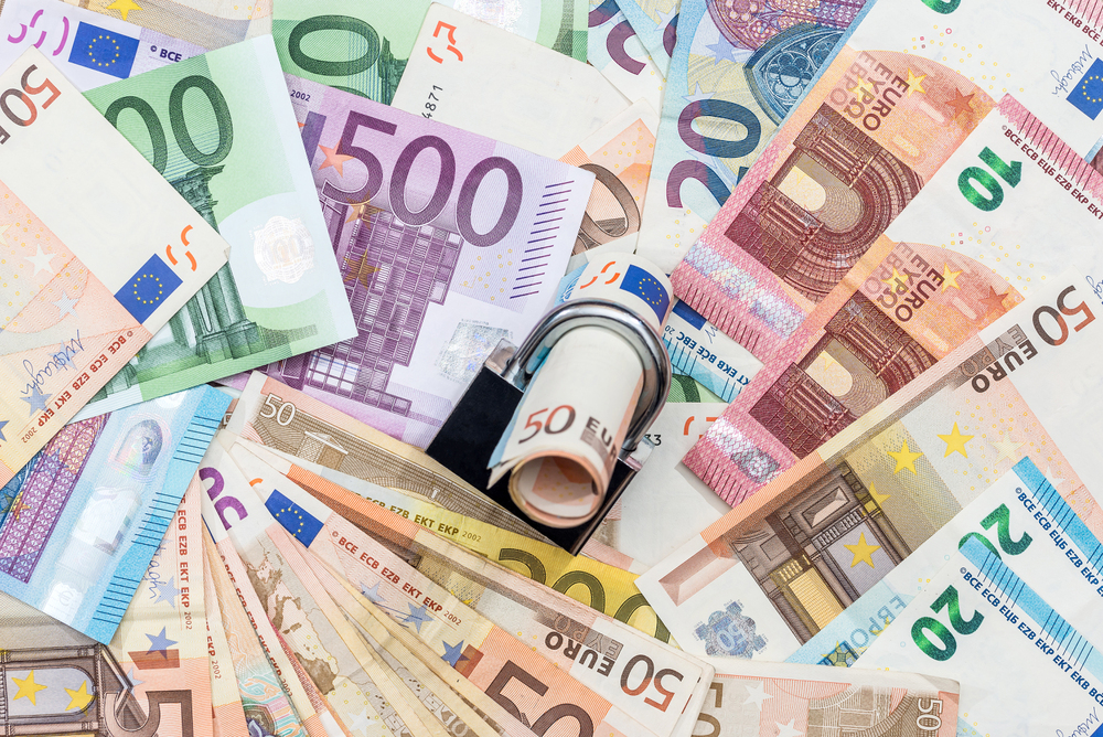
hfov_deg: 19.4
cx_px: 552
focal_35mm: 105
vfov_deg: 13.1
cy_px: 368
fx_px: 3219
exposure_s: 1/160
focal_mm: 105
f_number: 10
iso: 320
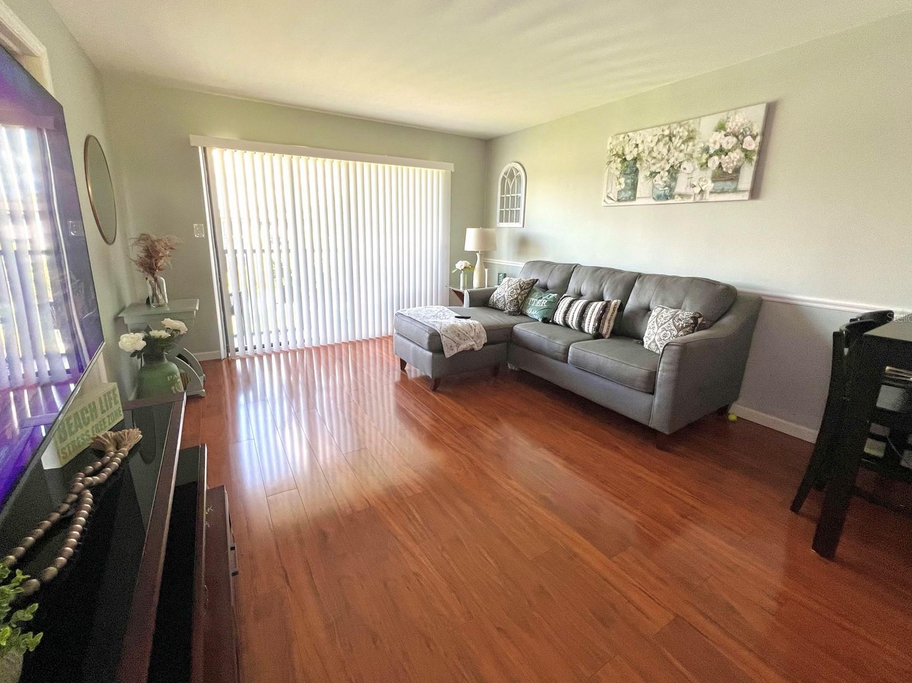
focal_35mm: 14
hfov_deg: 102.1
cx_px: 454
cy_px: 317
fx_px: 369
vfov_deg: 85.5
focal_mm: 1.57
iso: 125
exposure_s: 1/90
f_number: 1.8
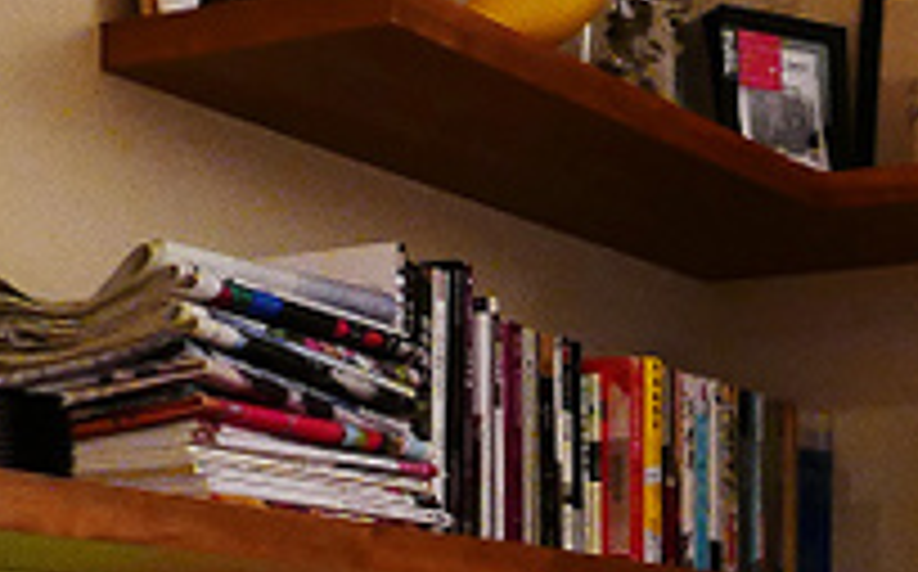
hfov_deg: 20.1
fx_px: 2549
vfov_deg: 12.2
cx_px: 774
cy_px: 842
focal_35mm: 102
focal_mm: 10.9
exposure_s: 1/50
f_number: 2
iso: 1600
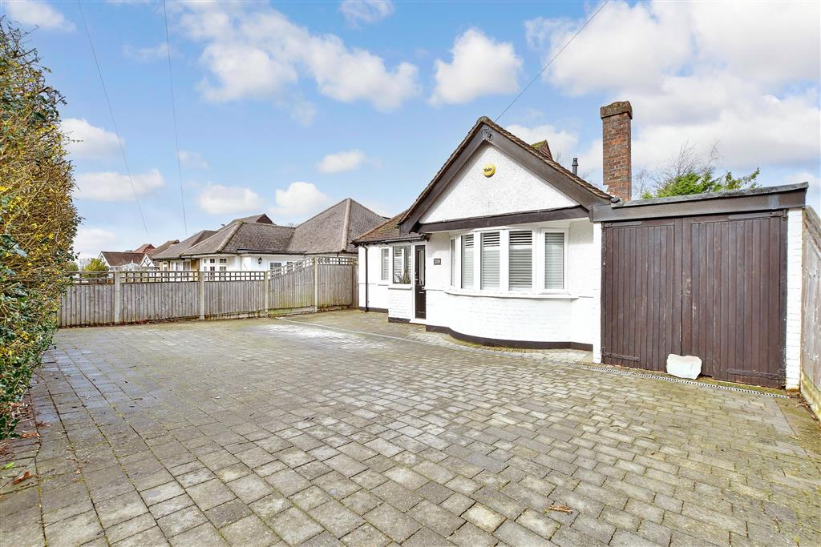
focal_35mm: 15
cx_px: 410
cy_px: 274
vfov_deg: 77.3
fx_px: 342
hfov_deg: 100.4
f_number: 8
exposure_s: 1/60
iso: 160
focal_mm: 10
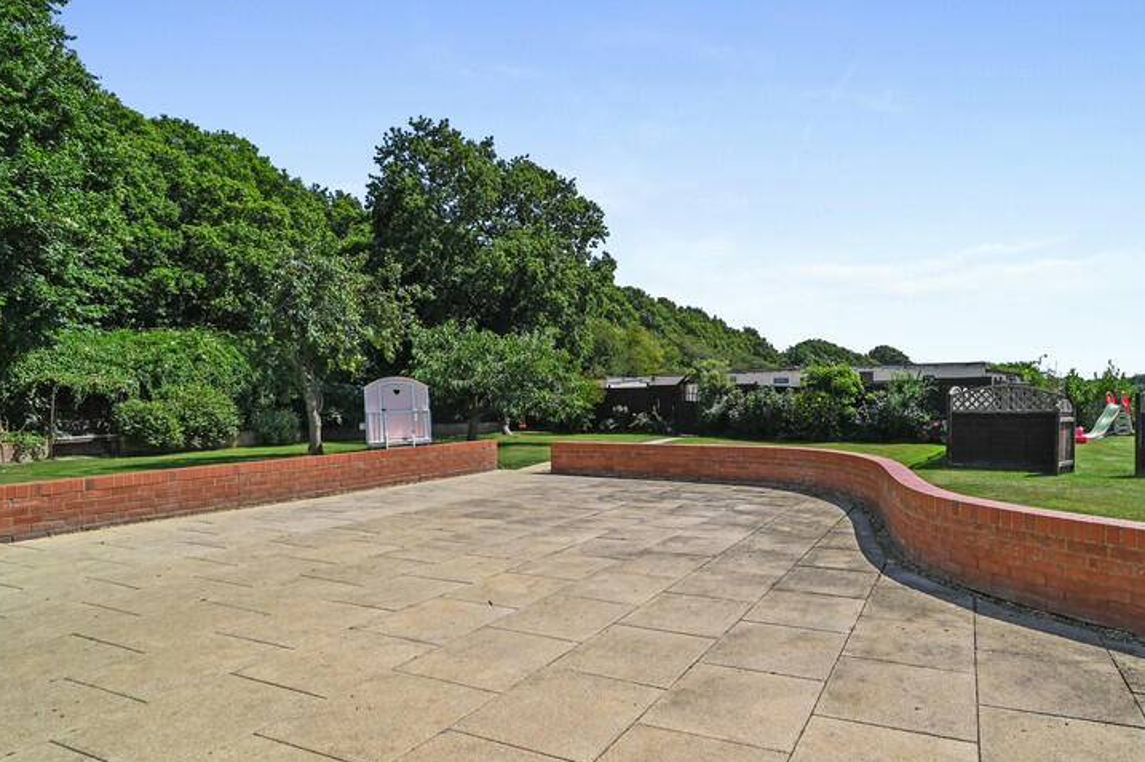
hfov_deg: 82.2
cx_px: 723
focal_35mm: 20
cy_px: 403
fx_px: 636
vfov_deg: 61.8
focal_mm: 14
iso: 400
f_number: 11
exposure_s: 1/800
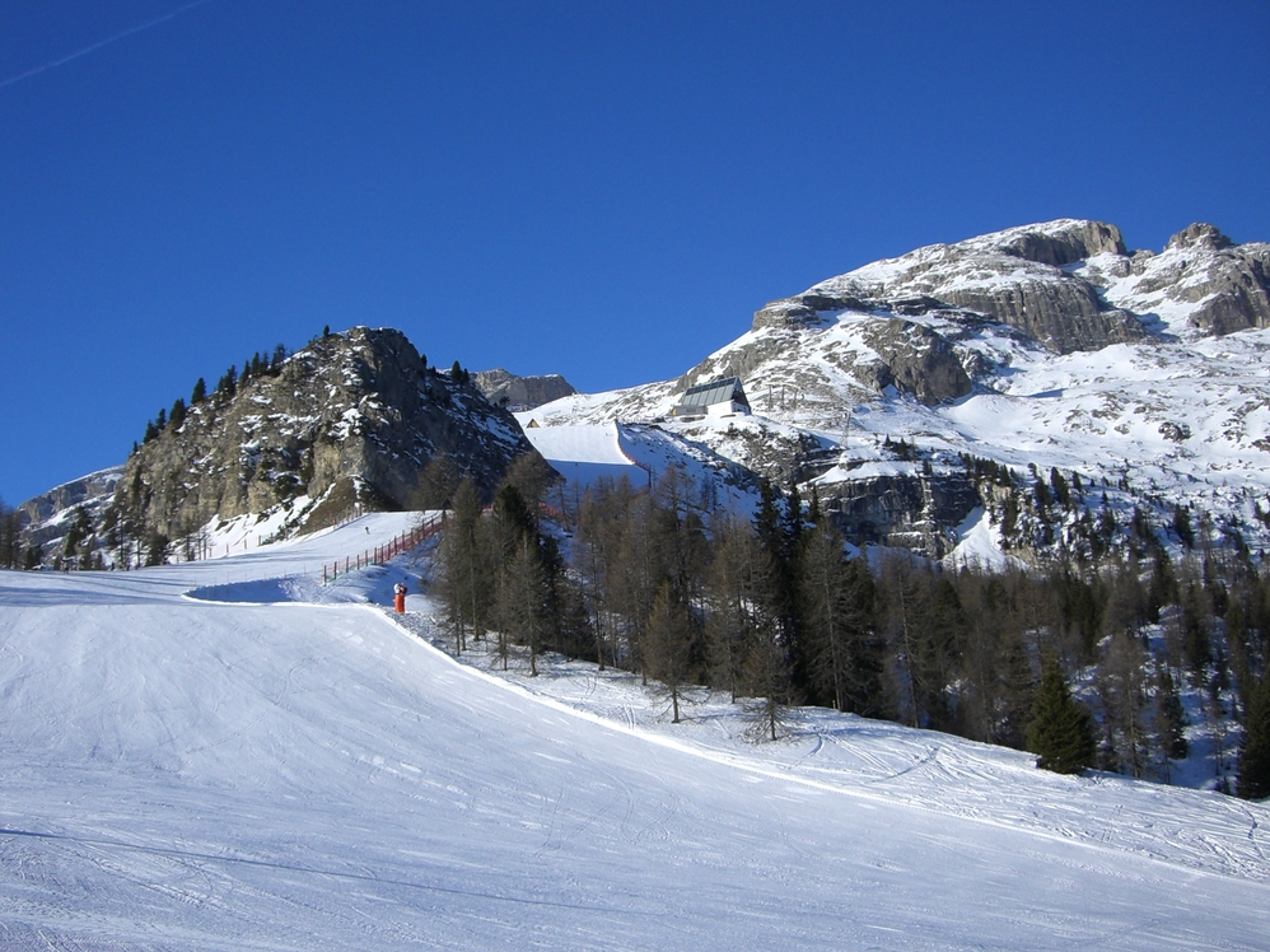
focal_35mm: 39
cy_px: 476
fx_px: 1430
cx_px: 645
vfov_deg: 36.8
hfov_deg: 47.9
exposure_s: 1/1000
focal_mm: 6.2
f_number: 4.3
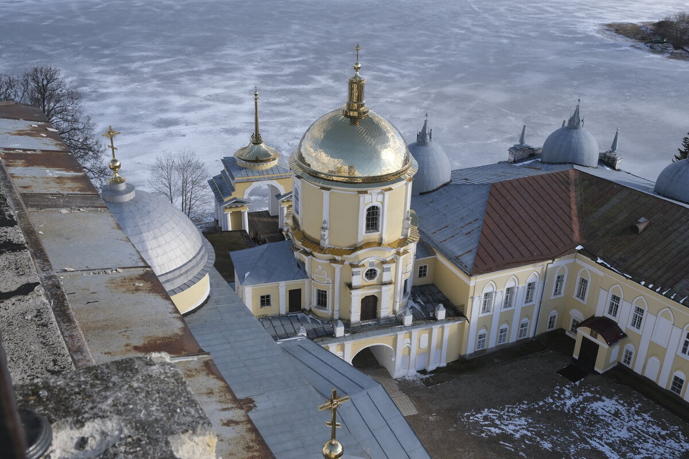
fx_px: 708
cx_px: 344
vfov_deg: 35.9
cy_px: 230
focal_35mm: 37
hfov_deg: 51.9
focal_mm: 24.7
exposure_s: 1/350
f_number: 8
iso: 1000
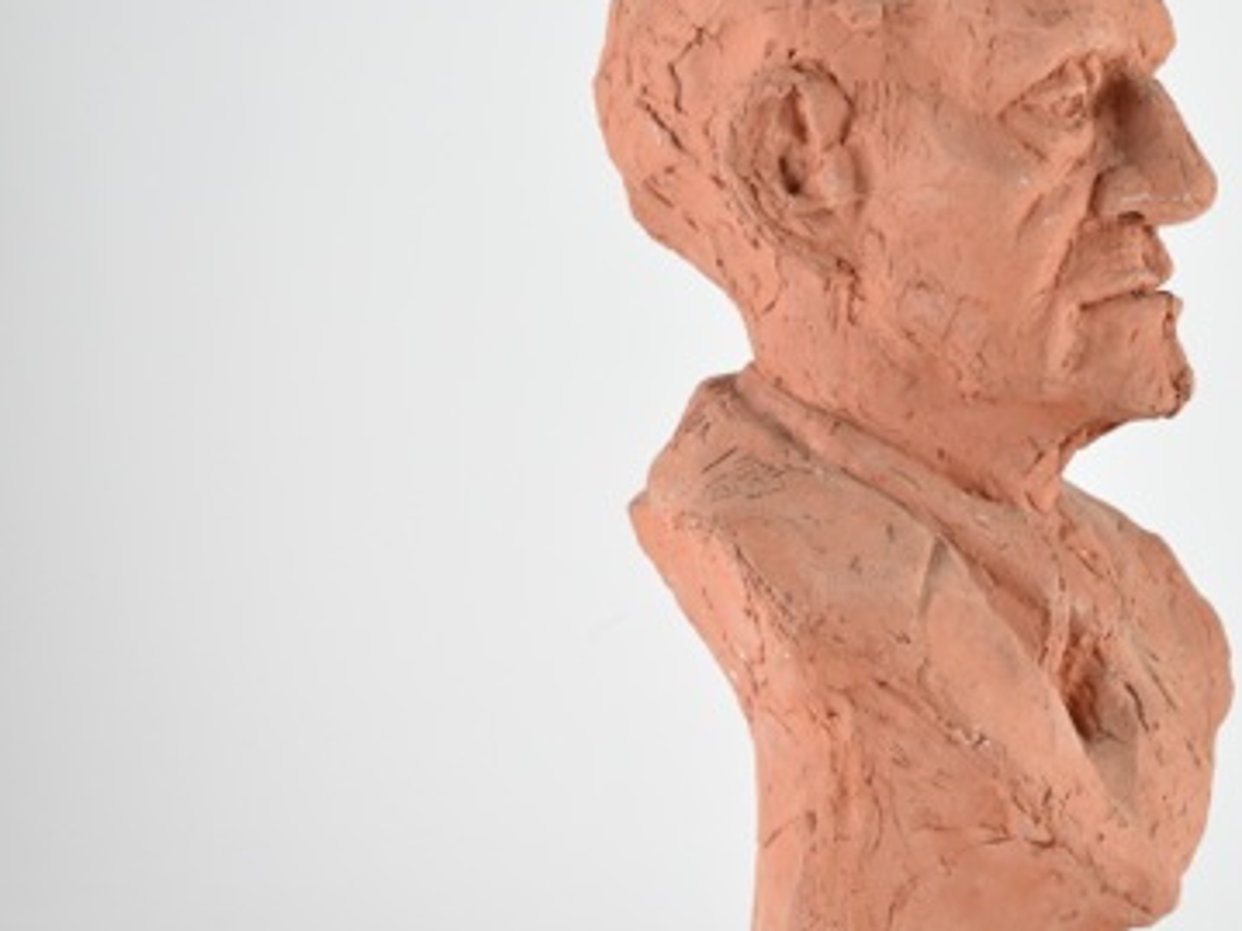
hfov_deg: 16.9
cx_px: 906
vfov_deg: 12.8
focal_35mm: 116
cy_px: 483
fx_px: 4156
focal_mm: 45
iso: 800
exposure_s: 1/125
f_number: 6.3
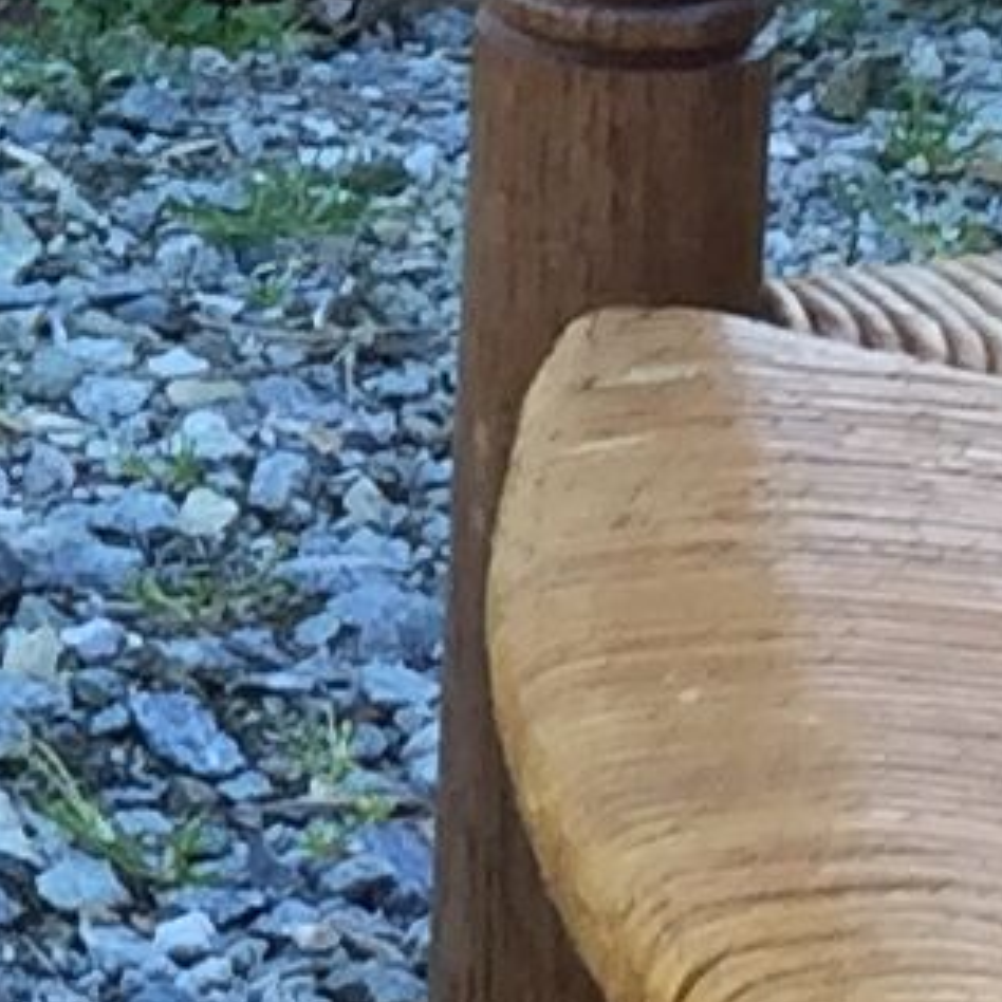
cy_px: -193
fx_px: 8678
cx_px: -2438
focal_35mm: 265
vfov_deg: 6.6
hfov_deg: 5.9
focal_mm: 4.15
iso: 32
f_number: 2.2
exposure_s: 1/121
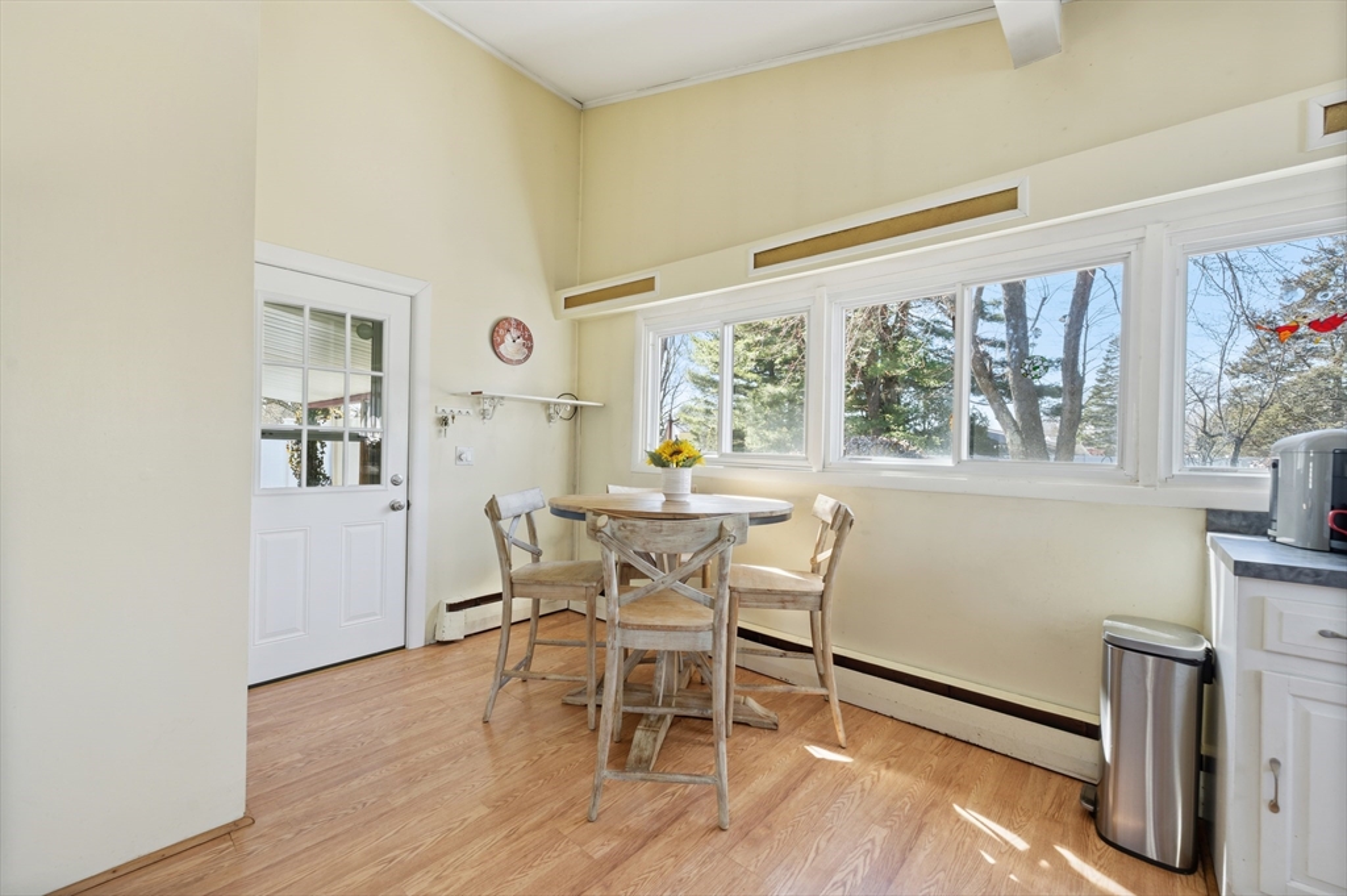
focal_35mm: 14
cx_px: 674
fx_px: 523
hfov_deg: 104.3
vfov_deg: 81.1
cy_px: 448
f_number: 8
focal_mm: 14
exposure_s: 1/4
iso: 100
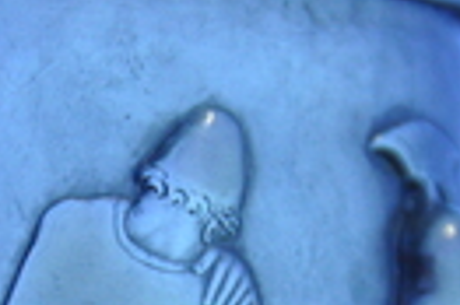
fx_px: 6122
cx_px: 18
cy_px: 396
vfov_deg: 2.9
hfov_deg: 4.3
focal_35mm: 480
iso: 3200
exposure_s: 1/125
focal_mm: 95
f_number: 5.3
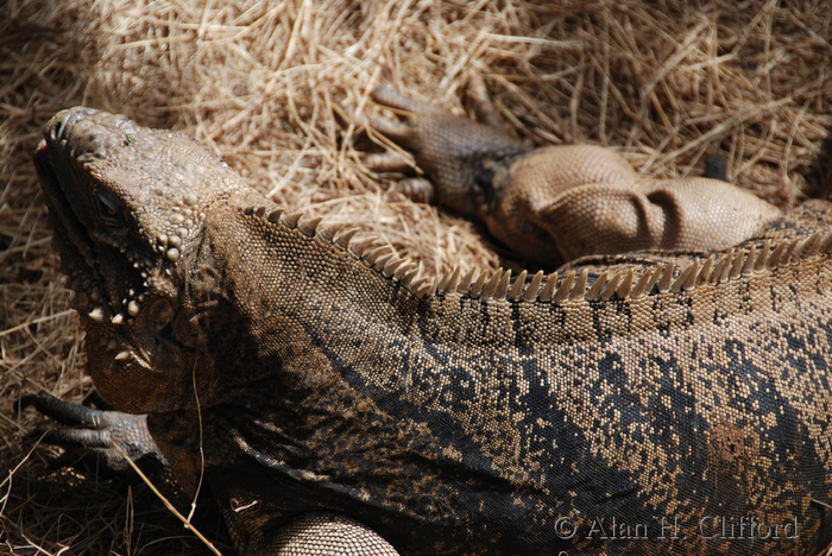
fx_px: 6939
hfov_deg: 6.9
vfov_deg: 4.6
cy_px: 278
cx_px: 416
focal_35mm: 300
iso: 100
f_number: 5.6
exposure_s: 1/200
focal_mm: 200
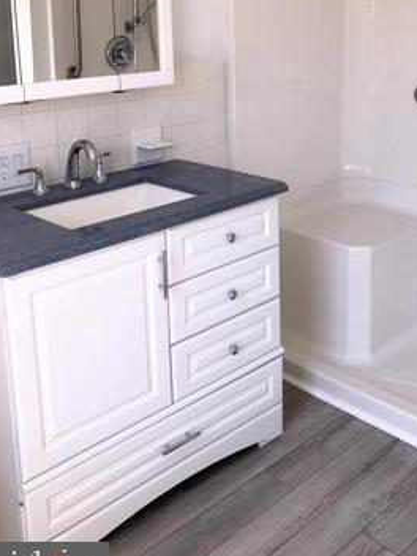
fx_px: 691
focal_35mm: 43
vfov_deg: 42.9
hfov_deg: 33.2
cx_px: 290
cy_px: 161
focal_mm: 3.99
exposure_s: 1/142
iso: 20
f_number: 1.8
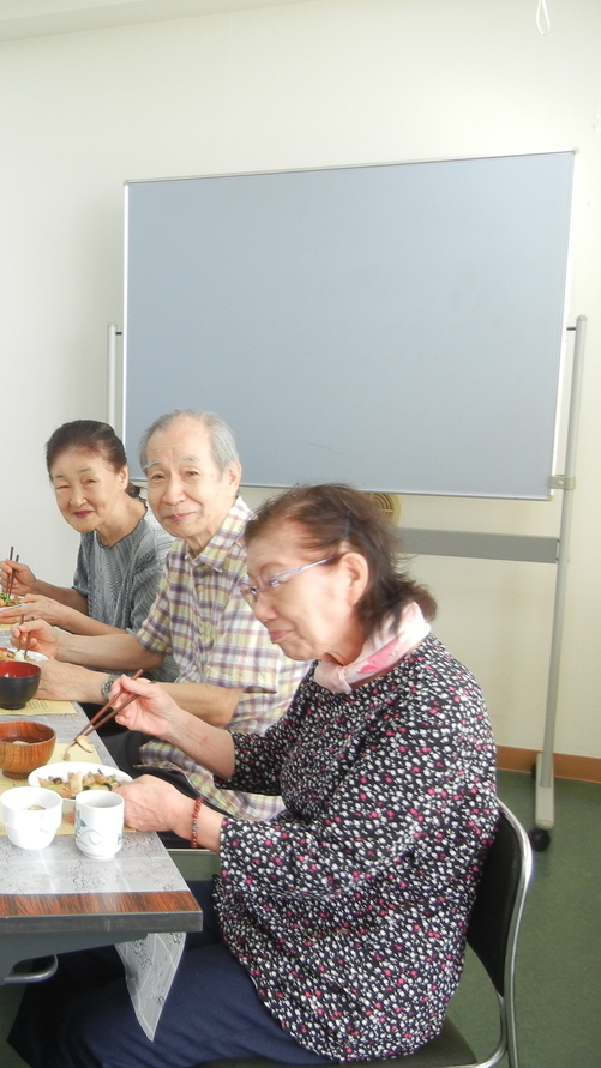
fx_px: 1247
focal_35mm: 44
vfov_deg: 46.4
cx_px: -109
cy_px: 532
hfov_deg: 24.7
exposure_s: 1/30
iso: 160
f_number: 3.5
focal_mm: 5.4
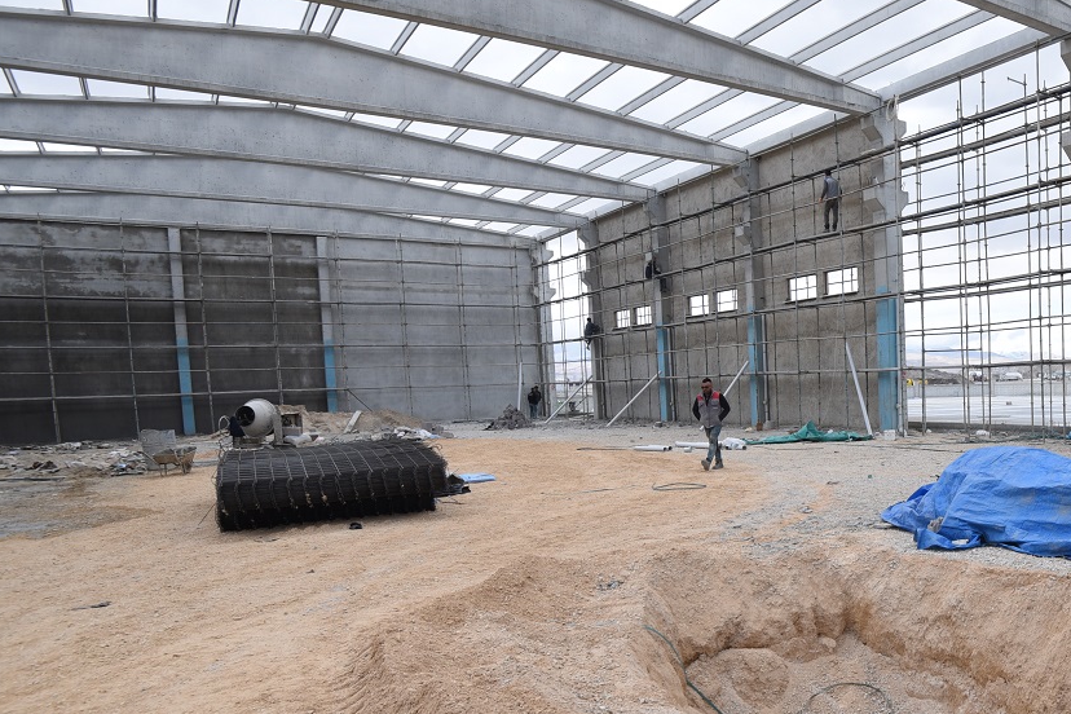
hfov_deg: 55.2
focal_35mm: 29
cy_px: 452
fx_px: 863
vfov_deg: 44.5
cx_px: 966
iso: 125
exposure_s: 1/200
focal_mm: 16
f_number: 5.6
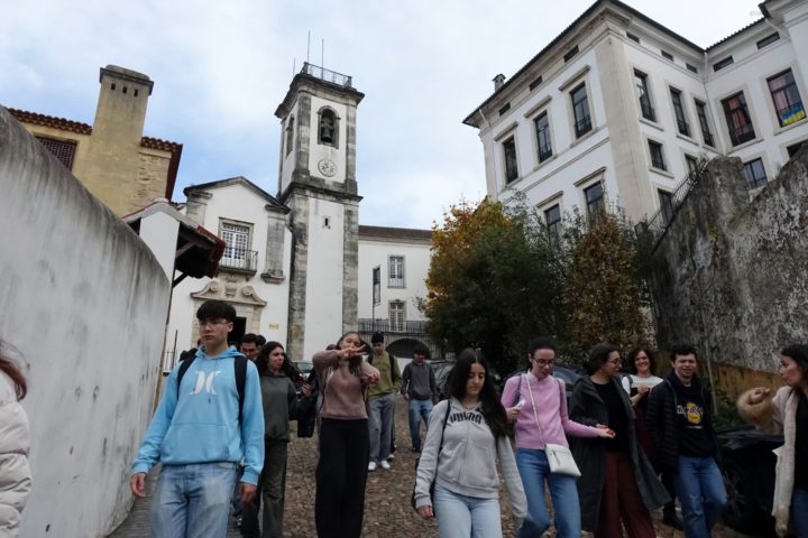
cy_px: 269
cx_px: 404
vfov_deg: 53.1
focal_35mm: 24
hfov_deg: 73.7
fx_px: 539
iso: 2000
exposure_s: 1/400
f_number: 5.6
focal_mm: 8.8
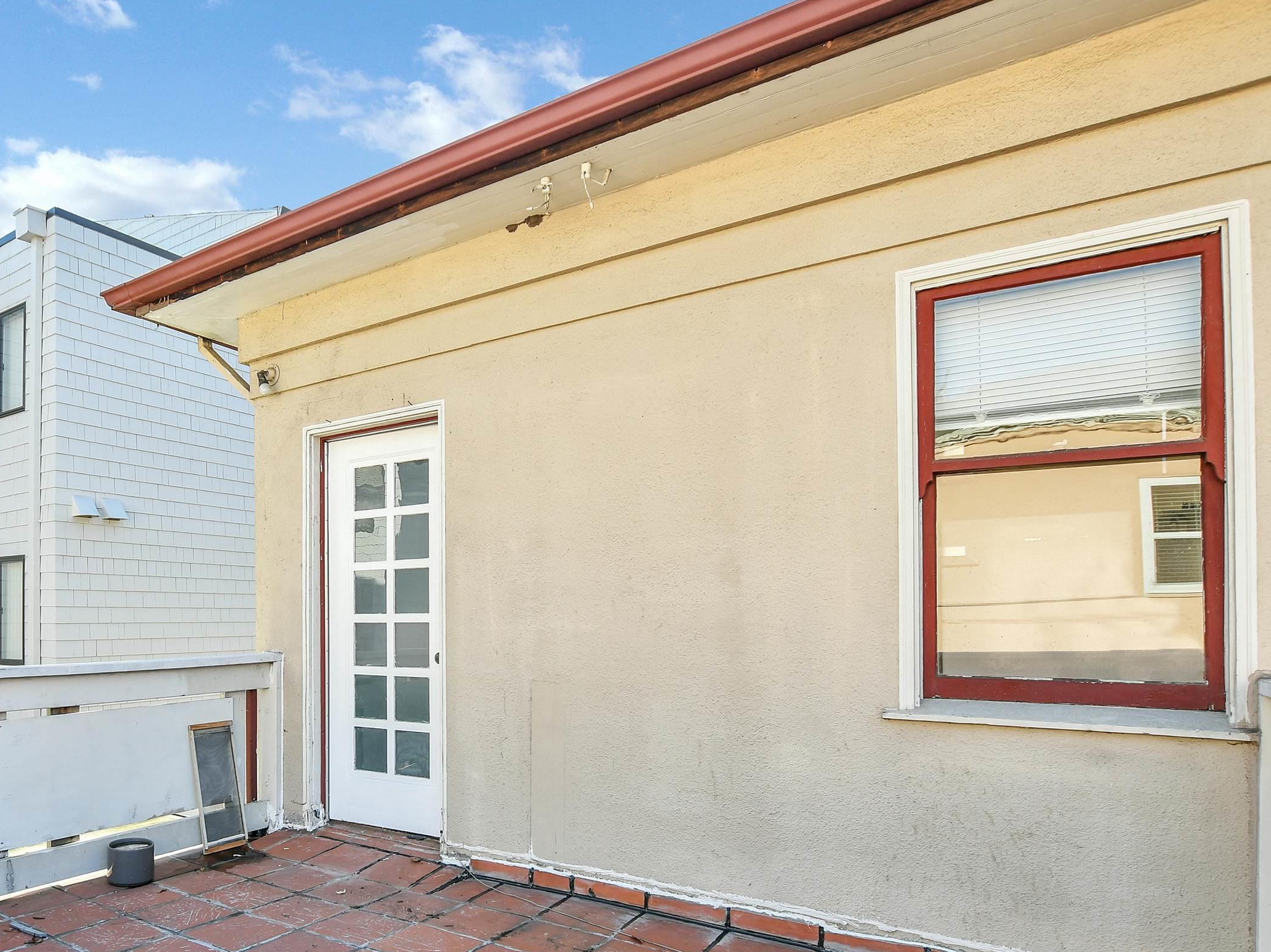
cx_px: 407
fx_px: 771
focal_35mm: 21
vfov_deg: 62.6
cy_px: 590
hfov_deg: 76.1
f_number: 4.5
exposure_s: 1/200
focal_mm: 10
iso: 200
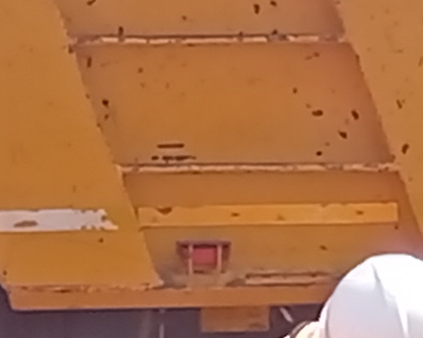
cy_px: 587
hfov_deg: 5.2
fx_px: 4696
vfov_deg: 4.1
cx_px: 245
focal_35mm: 375
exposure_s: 1/531
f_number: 1.8
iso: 53
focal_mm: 3.84
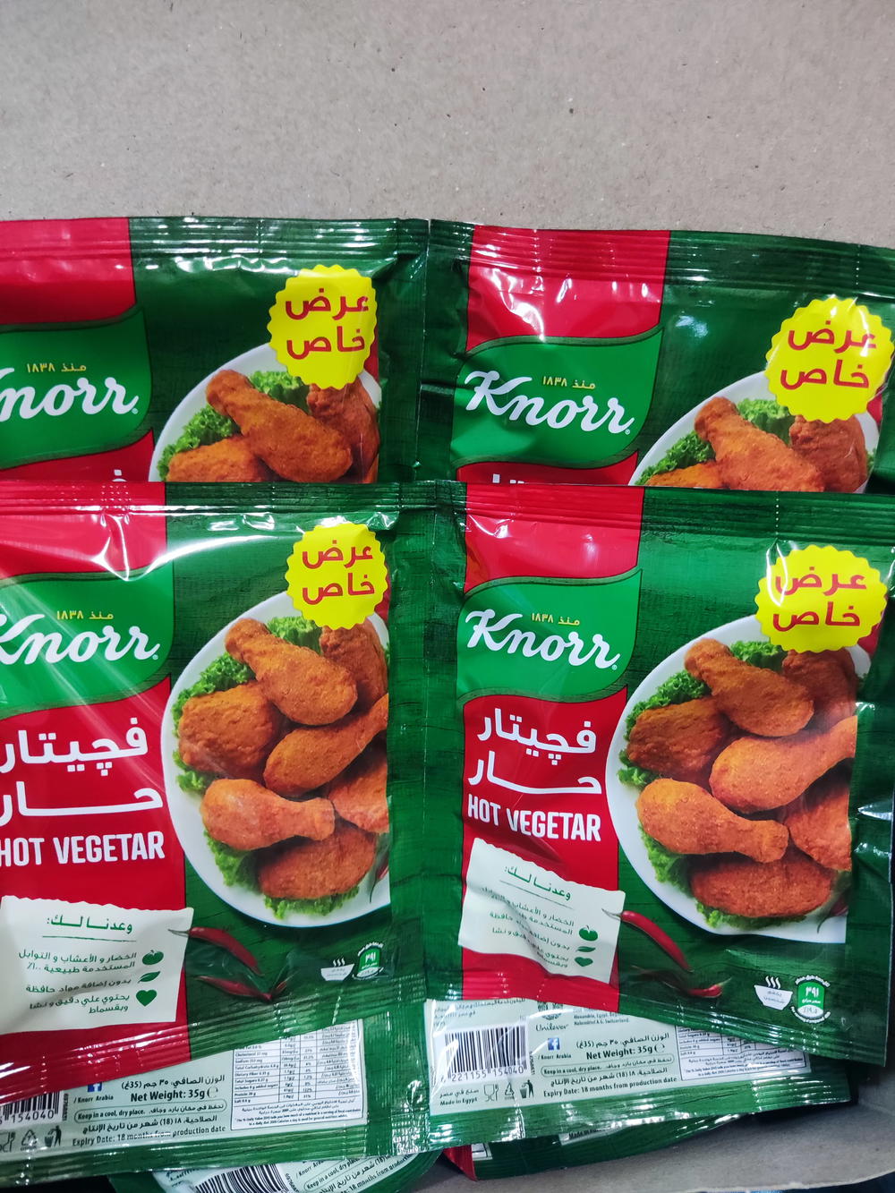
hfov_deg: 54.9
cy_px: 596
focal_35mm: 25
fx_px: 862
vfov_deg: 69.4
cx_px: 448
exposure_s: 1/50
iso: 518
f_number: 1.79
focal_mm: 4.71
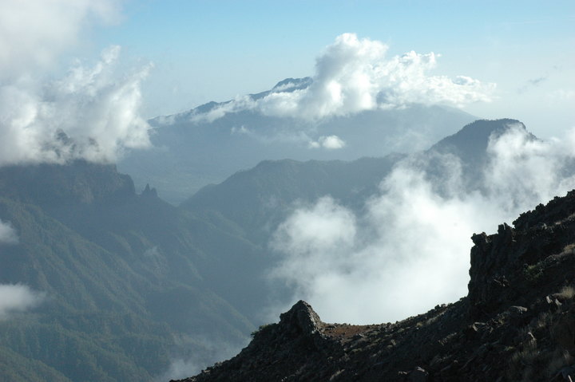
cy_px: 191
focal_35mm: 66
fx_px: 1053
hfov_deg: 30.5
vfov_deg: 20.6
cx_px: 288
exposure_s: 1/1000
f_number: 16
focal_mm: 44
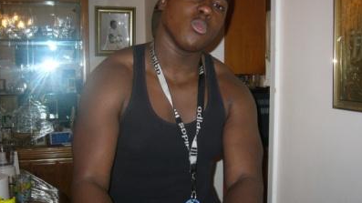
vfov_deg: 27.7
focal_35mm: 43
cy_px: 101
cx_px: 161
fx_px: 413
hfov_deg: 47.3
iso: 100
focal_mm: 5.8
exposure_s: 1/60
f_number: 2.8
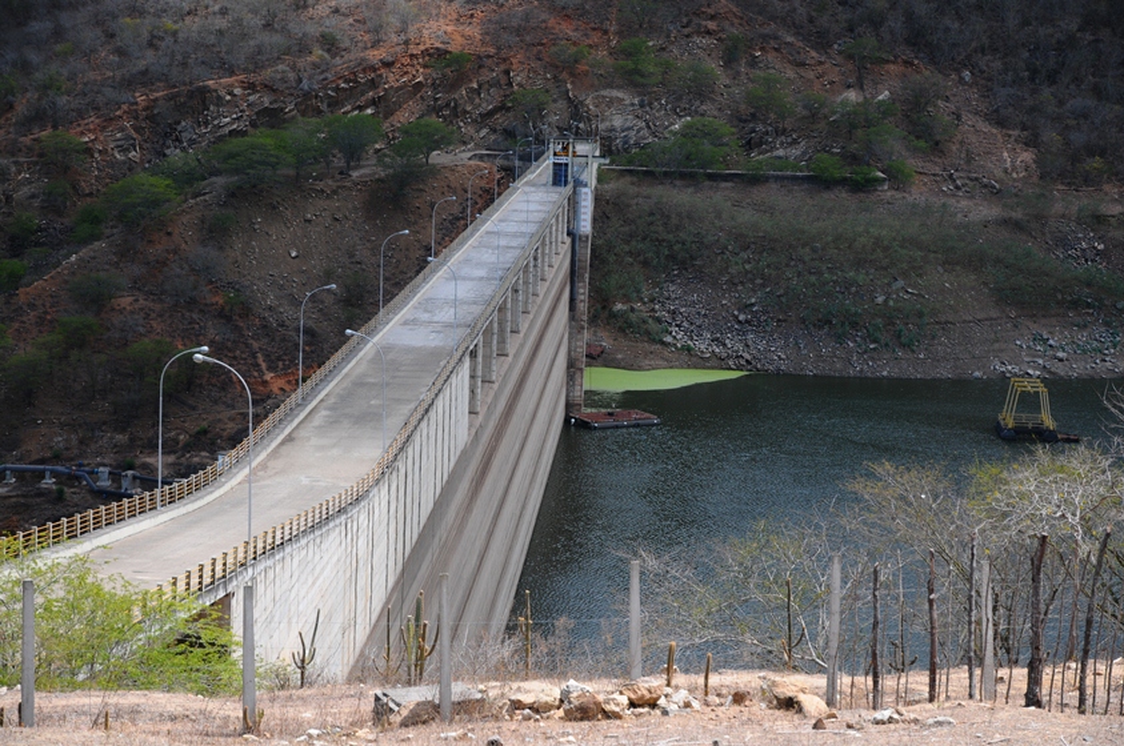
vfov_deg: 18.1
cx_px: 562
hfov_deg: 27.0
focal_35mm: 75
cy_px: 373
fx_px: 2339
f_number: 5
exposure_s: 1/800
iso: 200
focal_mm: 50
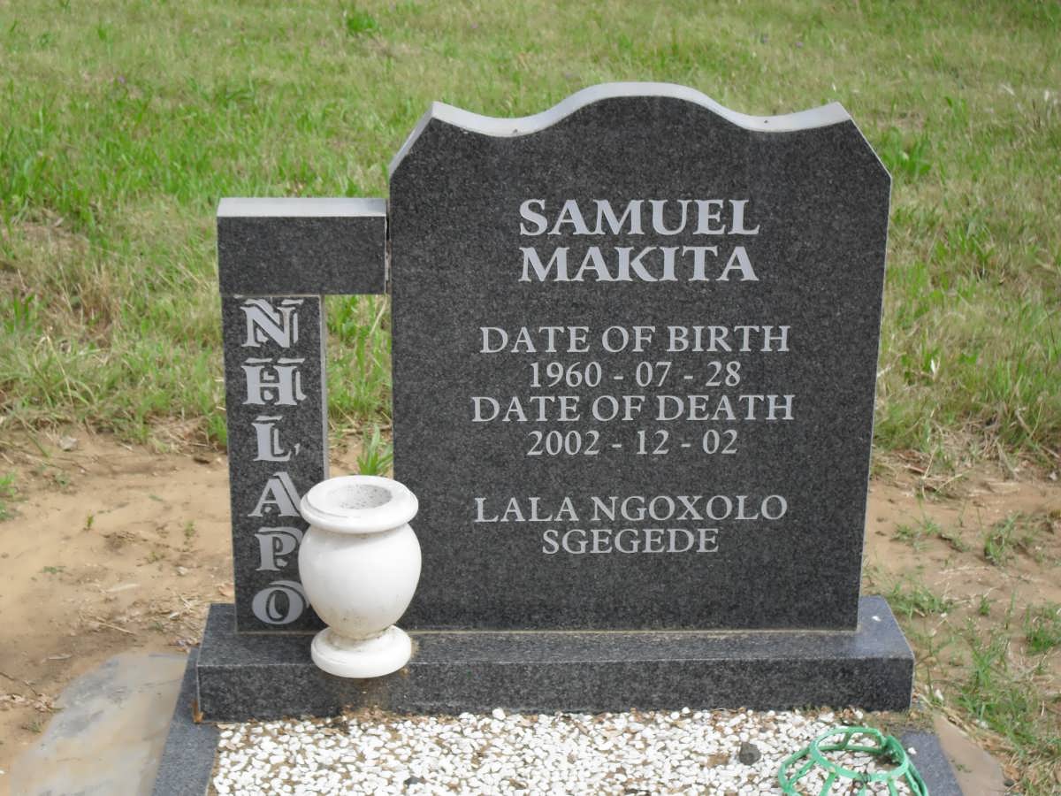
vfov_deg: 22.3
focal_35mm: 66
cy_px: 398
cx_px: 530
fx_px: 2023
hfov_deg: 29.4
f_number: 4.6
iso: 100
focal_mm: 11.7
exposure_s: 1/250
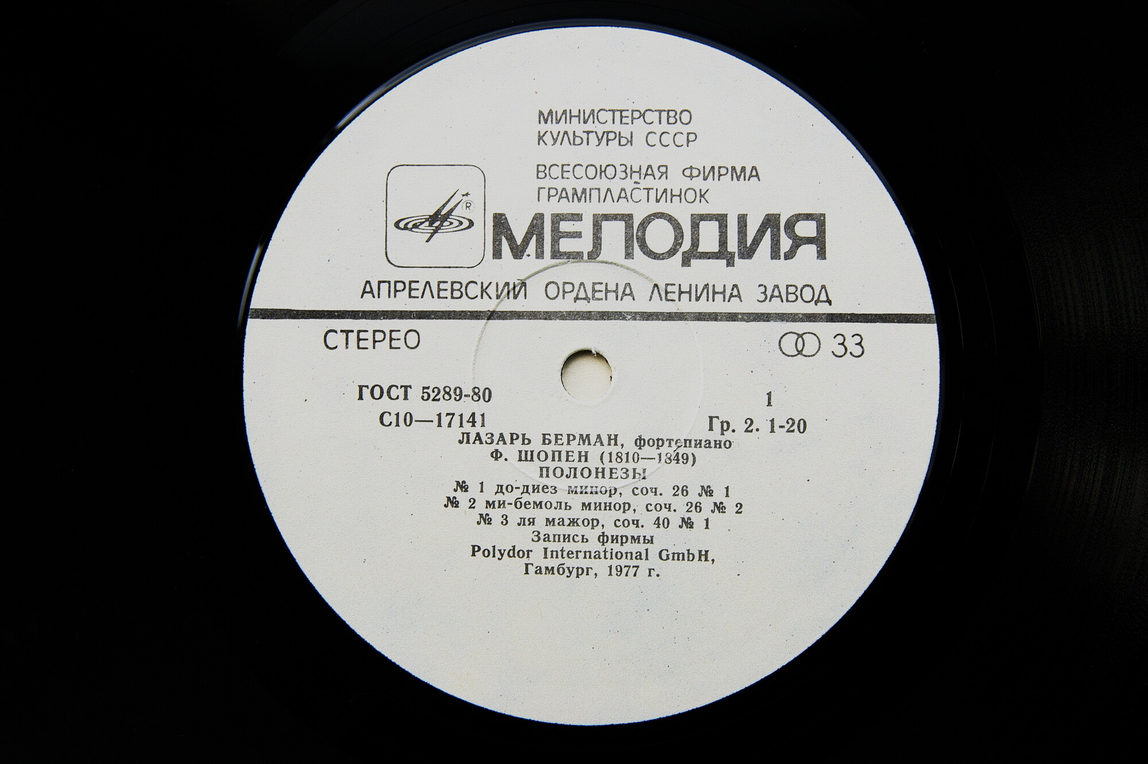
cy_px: 382
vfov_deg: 25.7
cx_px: 574
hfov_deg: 37.9
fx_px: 1673
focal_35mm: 52
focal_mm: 35
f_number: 5
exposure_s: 1/90
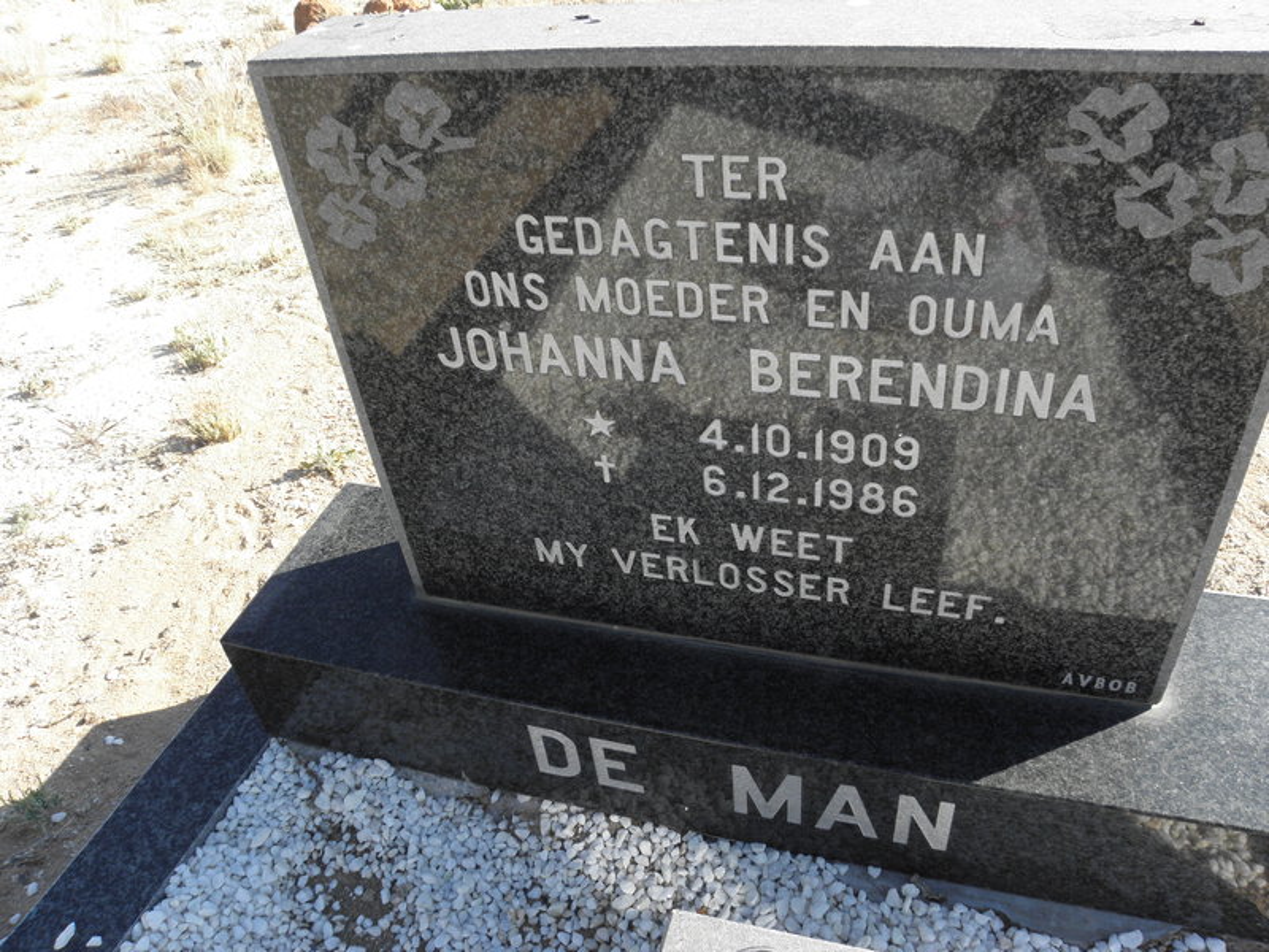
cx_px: 634
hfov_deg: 67.3
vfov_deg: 53.1
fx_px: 953
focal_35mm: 26
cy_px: 476
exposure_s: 1/100
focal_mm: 4.6
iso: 64
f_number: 5.6
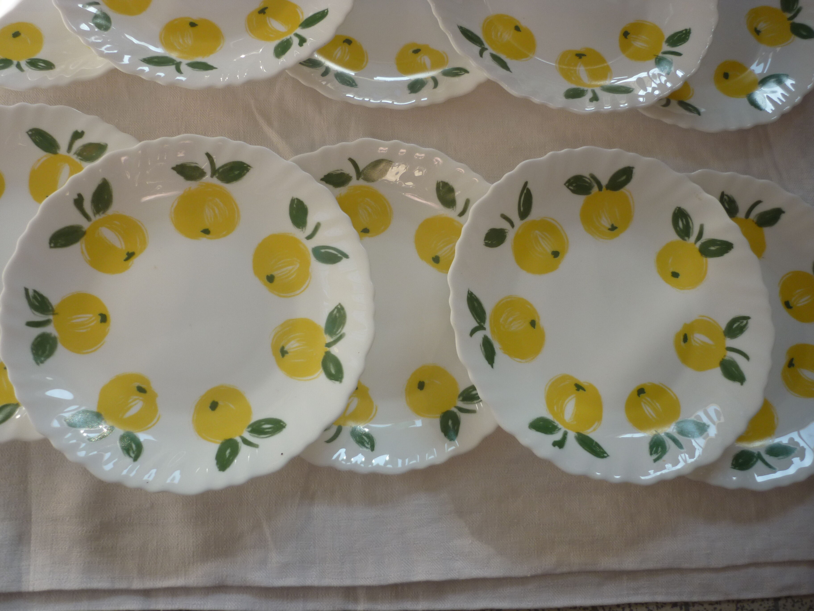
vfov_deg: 42.9
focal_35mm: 33
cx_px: 407
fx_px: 776
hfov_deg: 55.4
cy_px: 306
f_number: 2.8
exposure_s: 1/80
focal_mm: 5.5
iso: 80
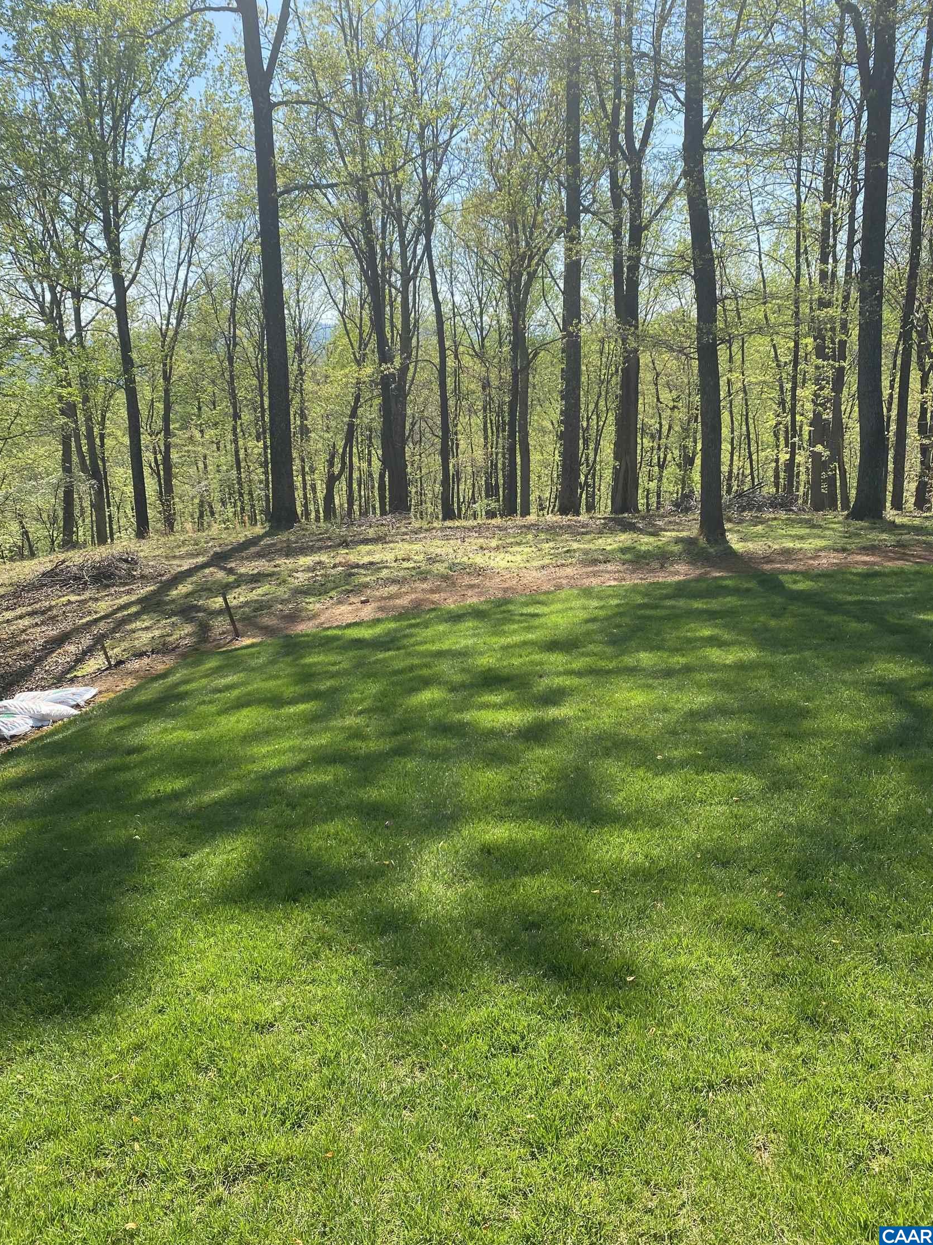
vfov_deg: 65.3
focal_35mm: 27
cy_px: 610
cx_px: 456
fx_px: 970
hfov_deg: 51.3
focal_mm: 4.25
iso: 32
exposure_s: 1/1362
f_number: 1.8
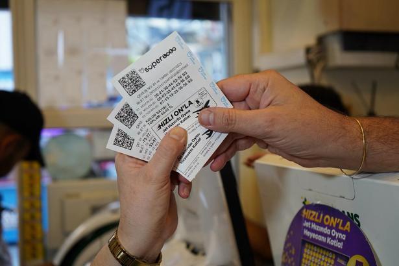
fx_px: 521
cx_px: 200
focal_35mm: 47
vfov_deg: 28.6
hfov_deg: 41.9
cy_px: 133
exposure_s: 1/160
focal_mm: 47
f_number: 4.5
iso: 500
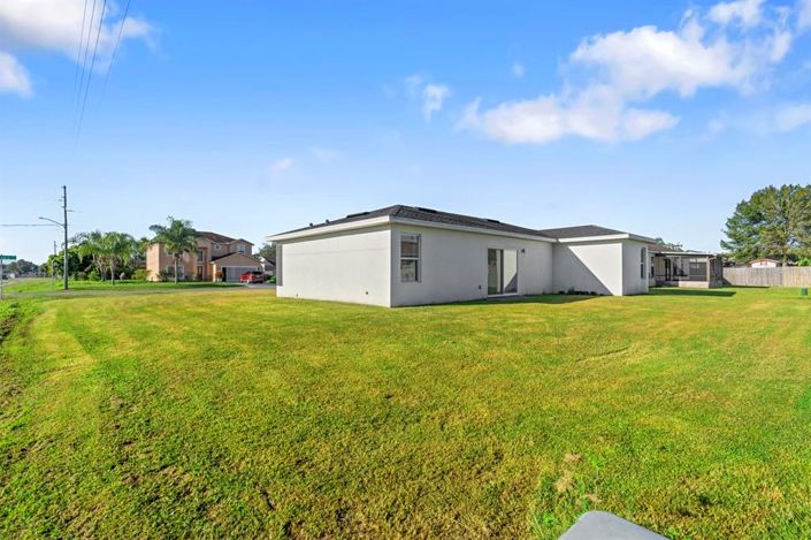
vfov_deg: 70.4
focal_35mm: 17
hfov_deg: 93.3
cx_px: 406
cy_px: 270
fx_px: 383
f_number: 8
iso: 250
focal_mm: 17
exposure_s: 1/800
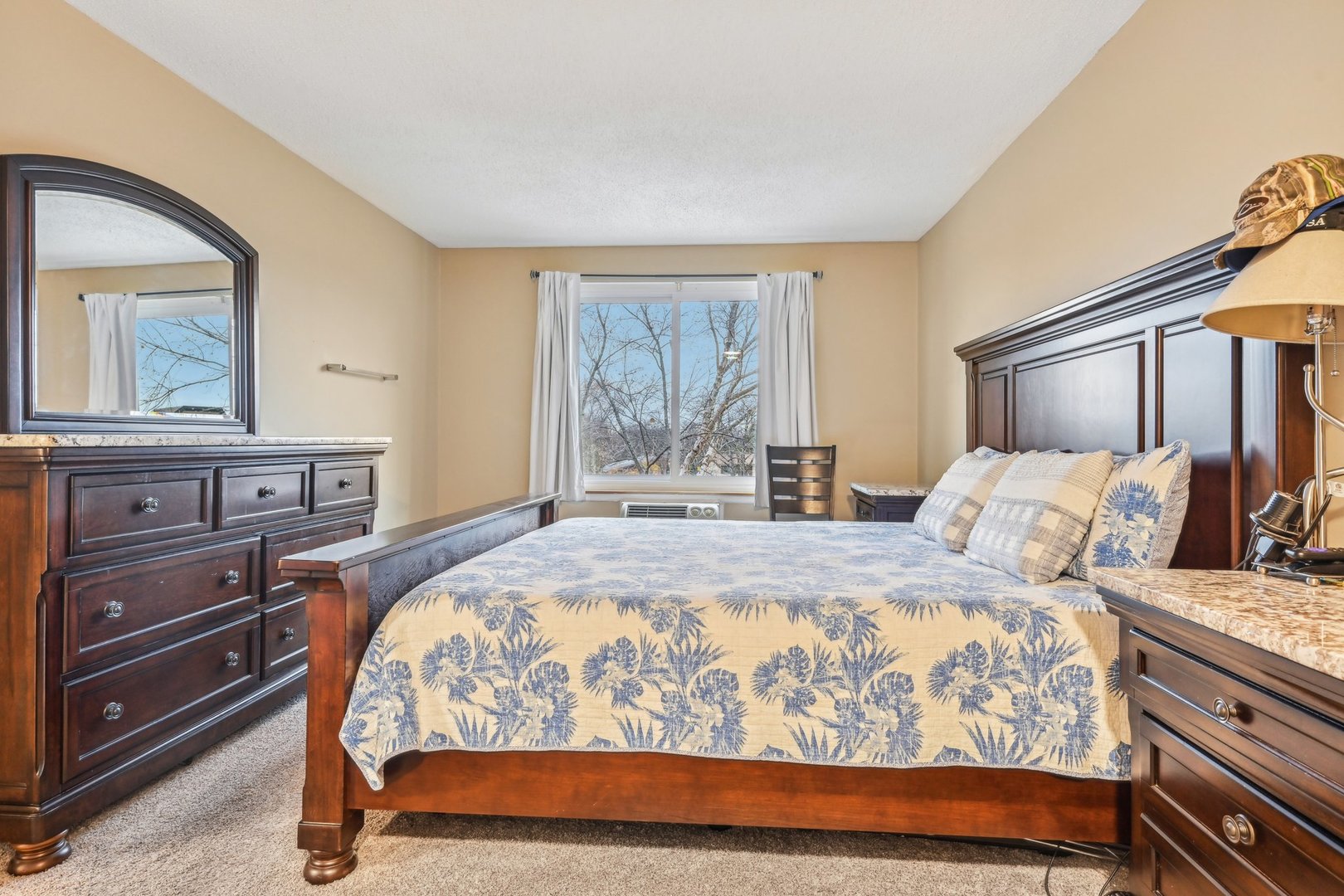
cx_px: 672
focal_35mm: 18
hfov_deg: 88.4
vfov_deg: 65.9
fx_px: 691
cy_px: 448
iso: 800
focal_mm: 18.5
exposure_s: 1/6
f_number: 8
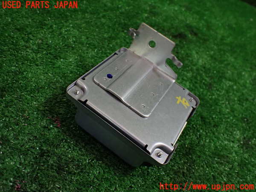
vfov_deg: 46.8
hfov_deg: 60.0
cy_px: 96
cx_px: 128
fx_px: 222
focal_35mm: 30
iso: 400
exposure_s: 1/125
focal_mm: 5.4
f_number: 2.3
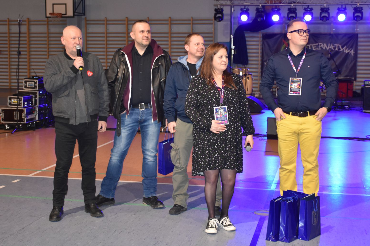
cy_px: 123
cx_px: 183
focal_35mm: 55
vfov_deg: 24.8
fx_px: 560
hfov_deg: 36.5
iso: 1250
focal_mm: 35
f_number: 4.2
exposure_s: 1/60
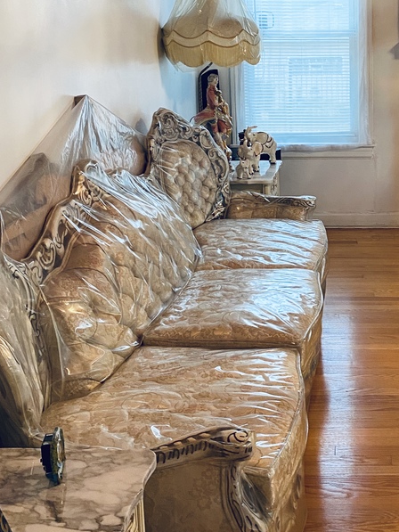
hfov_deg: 29.8
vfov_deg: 39.6
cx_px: 346
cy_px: 148
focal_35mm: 47
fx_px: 722
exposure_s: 1/60
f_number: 1.8
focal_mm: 4.25
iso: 320
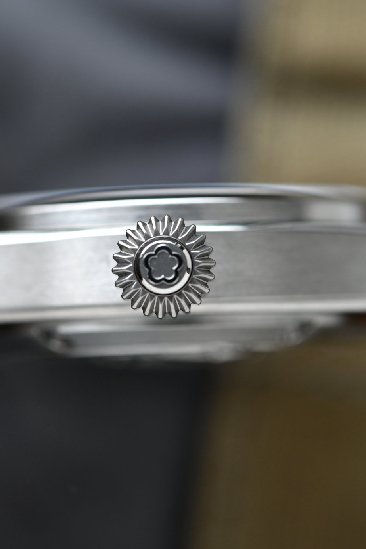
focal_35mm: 91
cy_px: 277
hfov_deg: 15.0
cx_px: 180
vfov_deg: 22.4
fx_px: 1388
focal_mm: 60
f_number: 5.6
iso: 400
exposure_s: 1/30
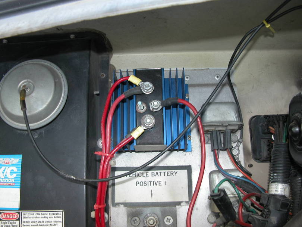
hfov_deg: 52.6
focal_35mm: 35
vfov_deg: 40.7
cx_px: 151
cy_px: 114
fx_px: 305
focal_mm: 8.9
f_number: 2.8
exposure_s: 1/30
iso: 100
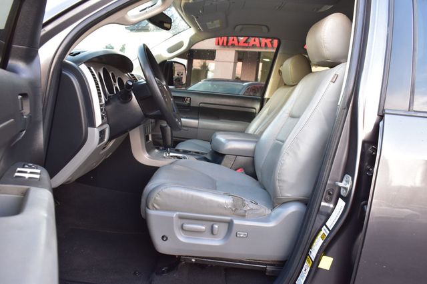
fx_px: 373
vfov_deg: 41.7
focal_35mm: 32
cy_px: 142
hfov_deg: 59.5
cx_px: 214
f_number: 6.3
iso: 560
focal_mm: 21
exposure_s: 1/15
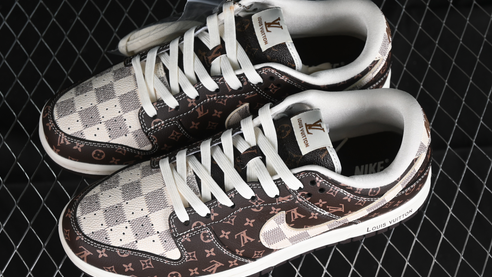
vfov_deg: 15.3
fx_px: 1031
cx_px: 245
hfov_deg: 26.9
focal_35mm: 79
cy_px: 150
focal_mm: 50
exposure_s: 1/60
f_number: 6.3
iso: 160
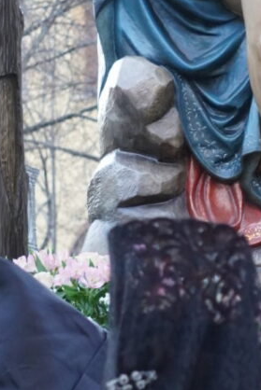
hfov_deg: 6.0
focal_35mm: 227
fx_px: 2470
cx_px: 279
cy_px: 154
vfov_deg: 9.0
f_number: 4.5
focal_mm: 55
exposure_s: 1/160
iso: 2500
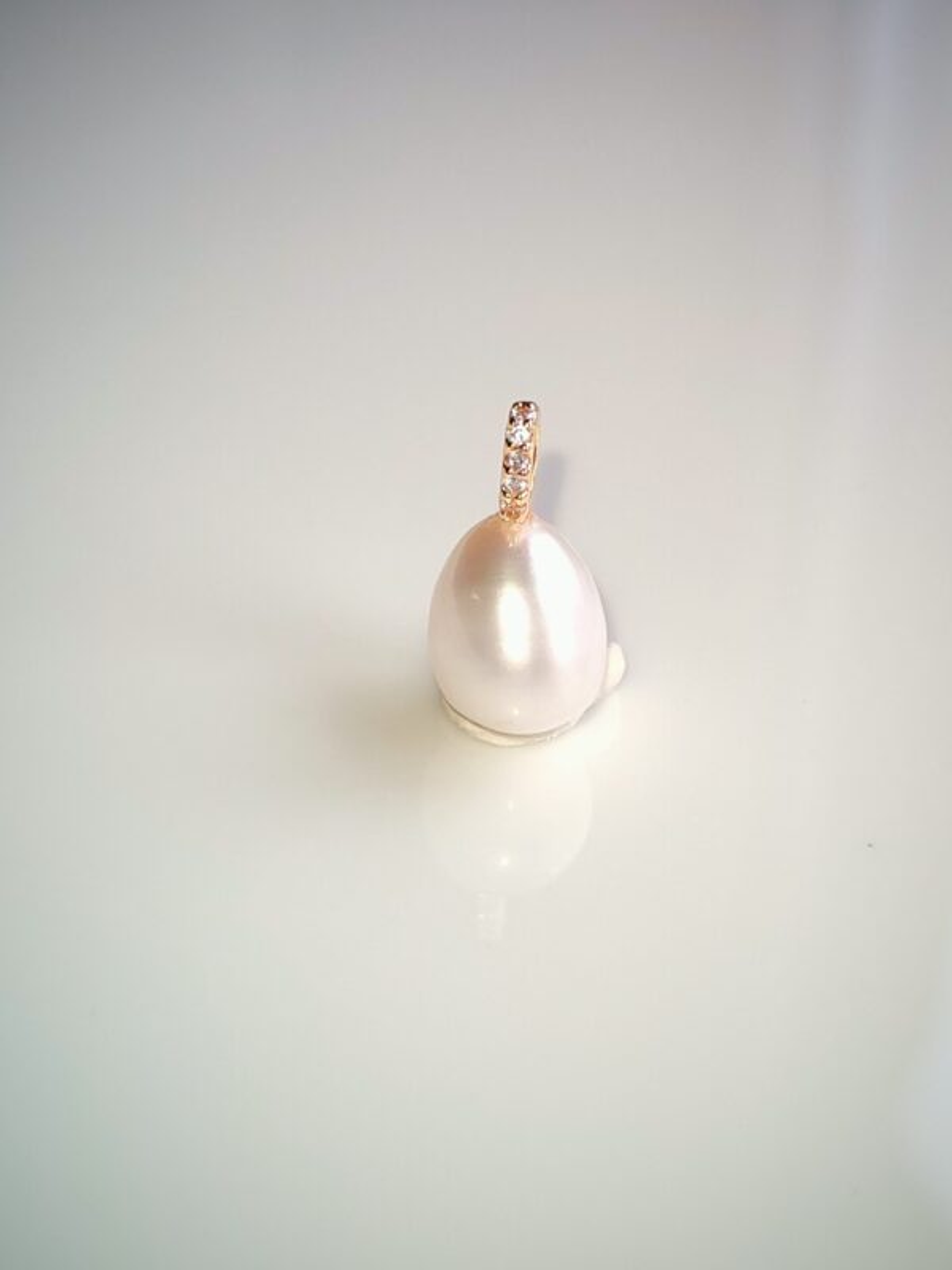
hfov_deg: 21.6
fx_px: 2493
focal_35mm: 68
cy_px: 635
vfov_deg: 28.6
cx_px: 476
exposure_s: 1/100
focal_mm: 5.52
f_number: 1.95
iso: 125
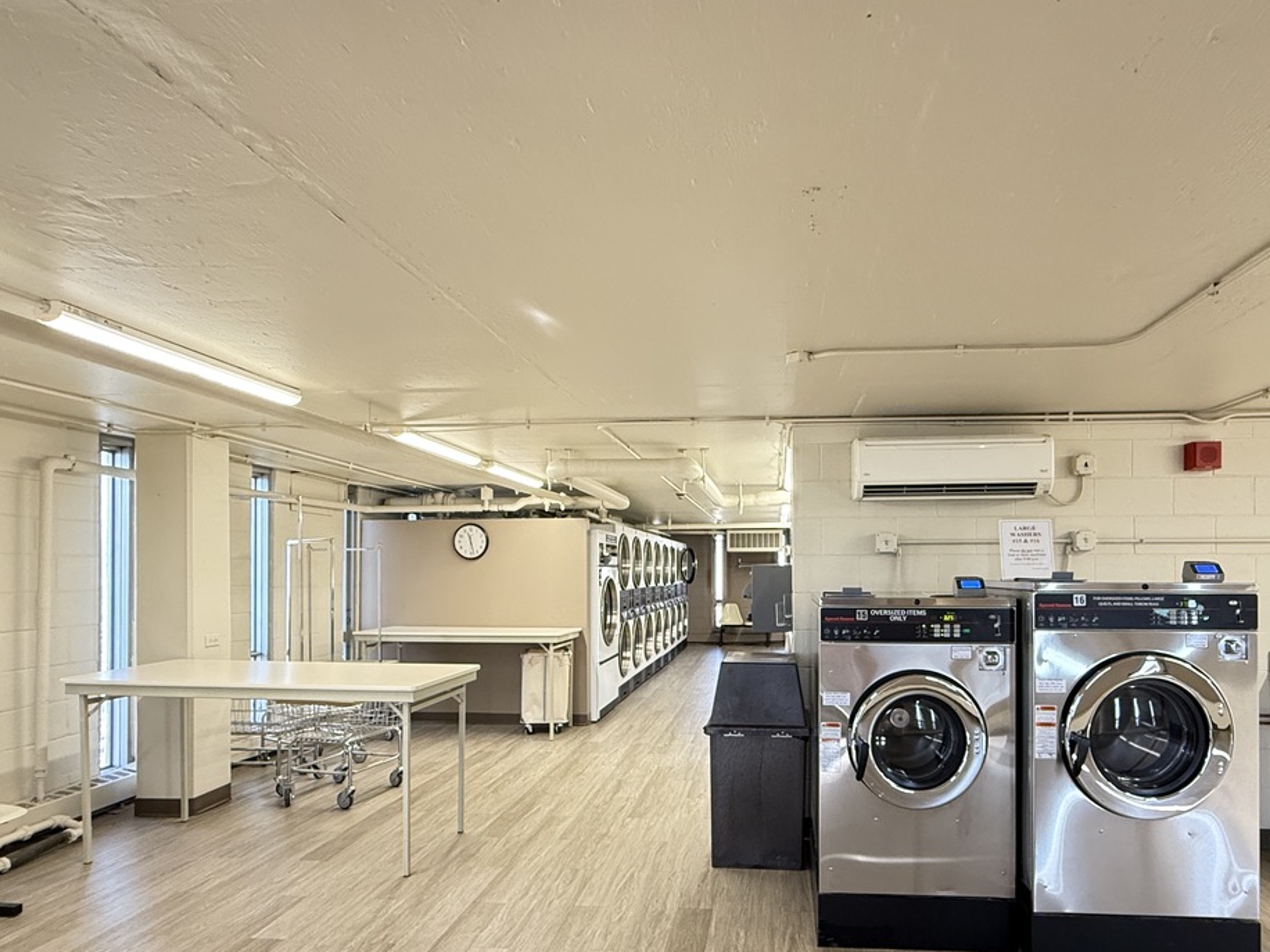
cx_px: 721
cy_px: 568
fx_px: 807
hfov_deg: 76.0
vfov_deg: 60.6
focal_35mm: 22
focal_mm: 2.22
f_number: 2.2
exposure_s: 1/60
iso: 400
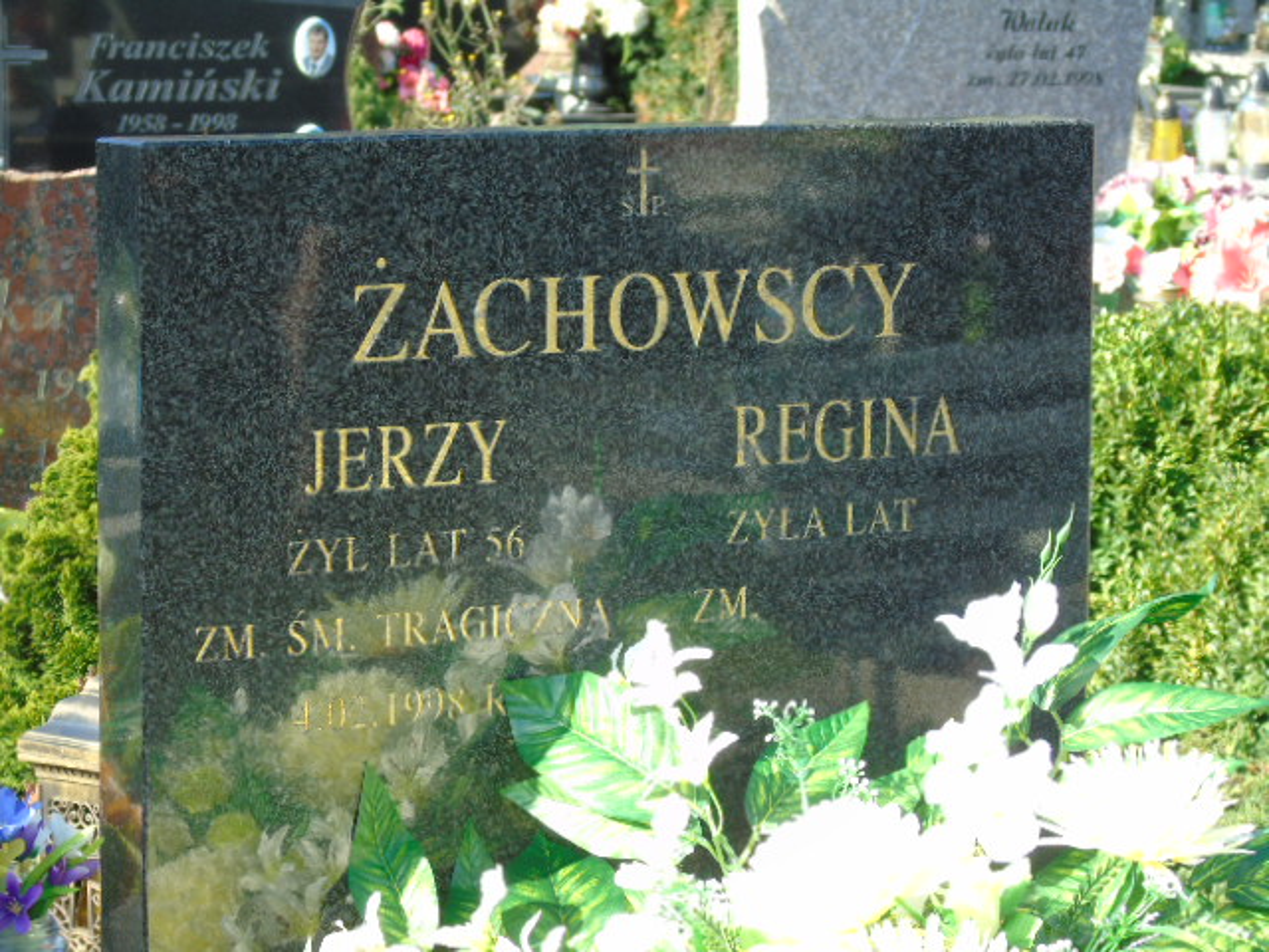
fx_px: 5206
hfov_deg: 13.9
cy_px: 476
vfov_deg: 10.4
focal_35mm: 142
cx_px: 634
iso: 100
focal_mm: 25
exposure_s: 1/125
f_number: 4.7
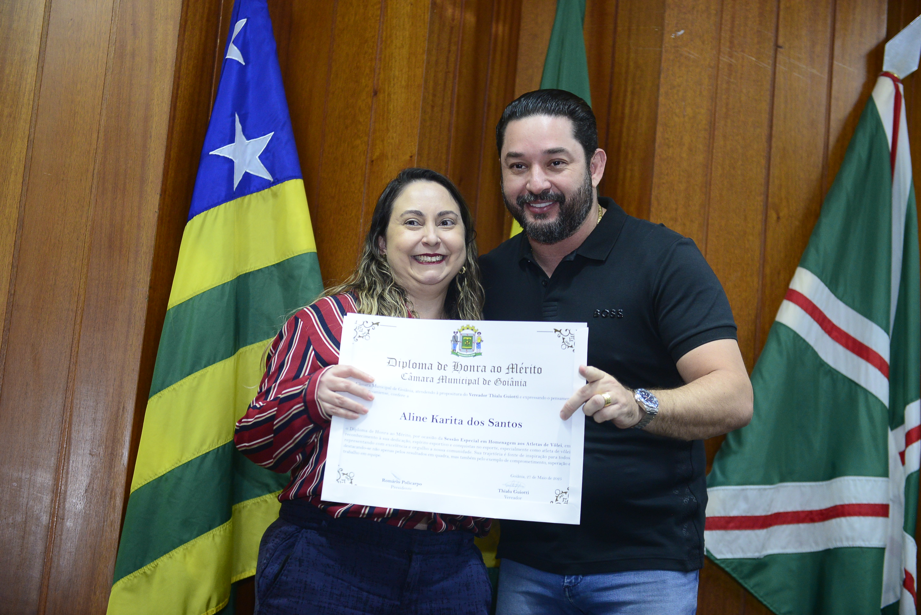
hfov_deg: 28.8
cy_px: 308
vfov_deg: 19.5
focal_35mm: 70
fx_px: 1791
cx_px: 460
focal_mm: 70
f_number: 4.5
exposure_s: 1/125
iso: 2500
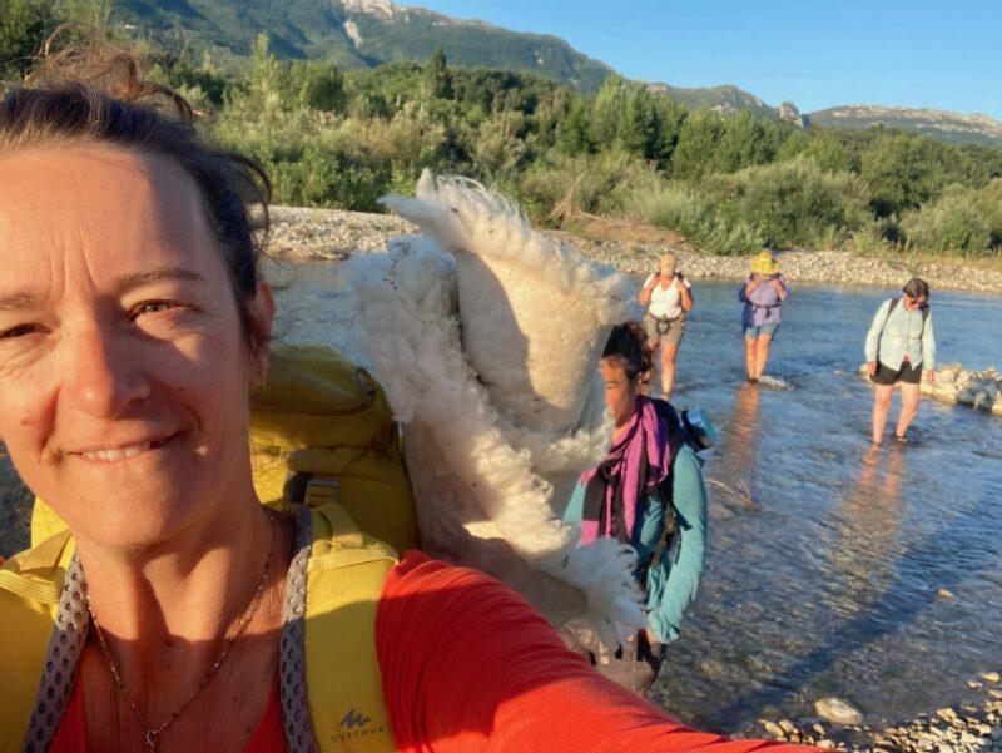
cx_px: 501
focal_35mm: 32
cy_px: 376
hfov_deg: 56.8
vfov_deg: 44.2
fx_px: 927
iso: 20
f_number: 2.2
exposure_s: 1/199
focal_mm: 2.87
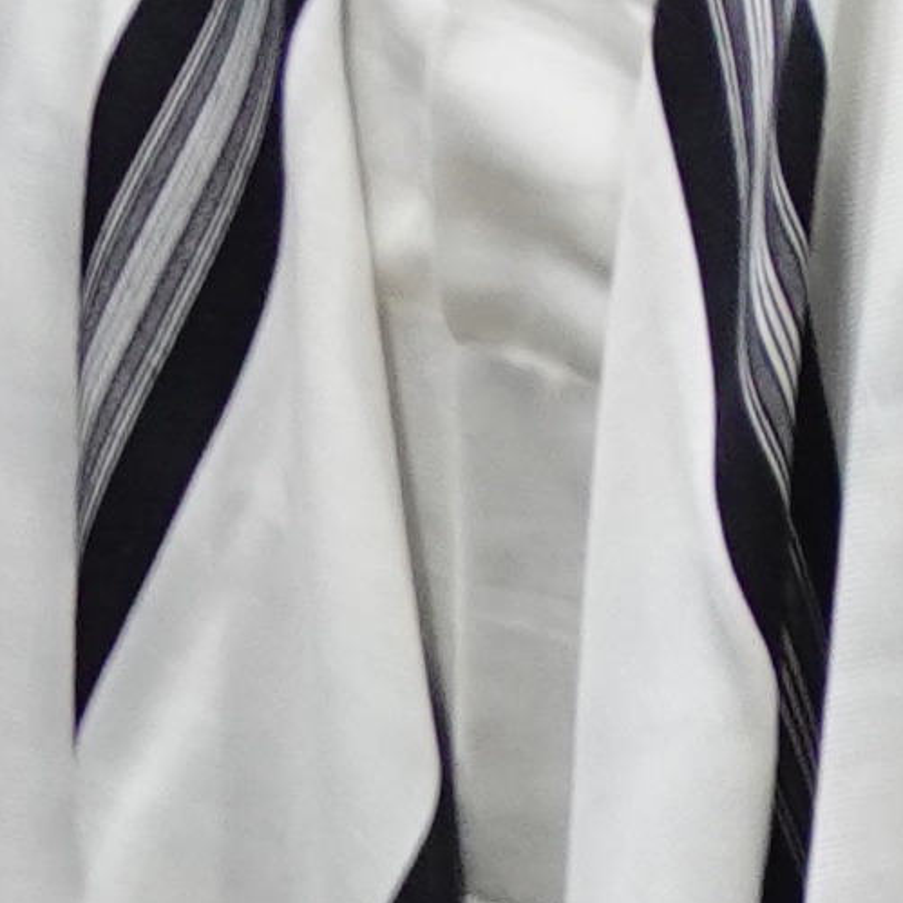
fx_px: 12661
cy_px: -1276
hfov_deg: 3.7
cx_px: 4327
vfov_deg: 4.0
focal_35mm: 429
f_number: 4
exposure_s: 1/50
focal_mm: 16.86
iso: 250
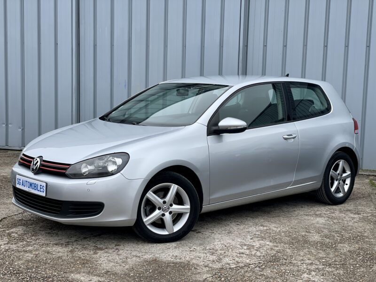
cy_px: 141
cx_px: 188
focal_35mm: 52
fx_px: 565
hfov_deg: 36.8
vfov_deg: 28.0
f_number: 2
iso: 32
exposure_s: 1/786
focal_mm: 6
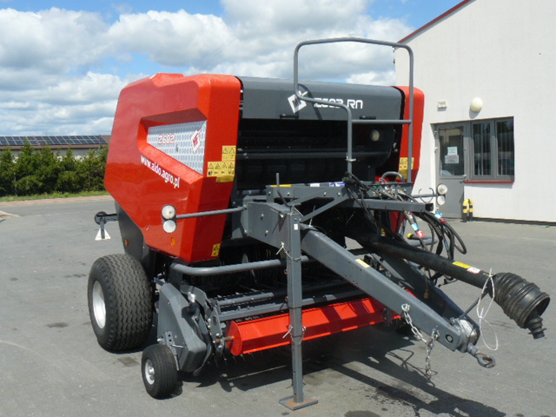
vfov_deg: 39.7
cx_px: 278
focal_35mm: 36
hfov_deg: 51.4
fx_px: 578
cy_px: 208
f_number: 5.6
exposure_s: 1/400
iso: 100
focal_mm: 6
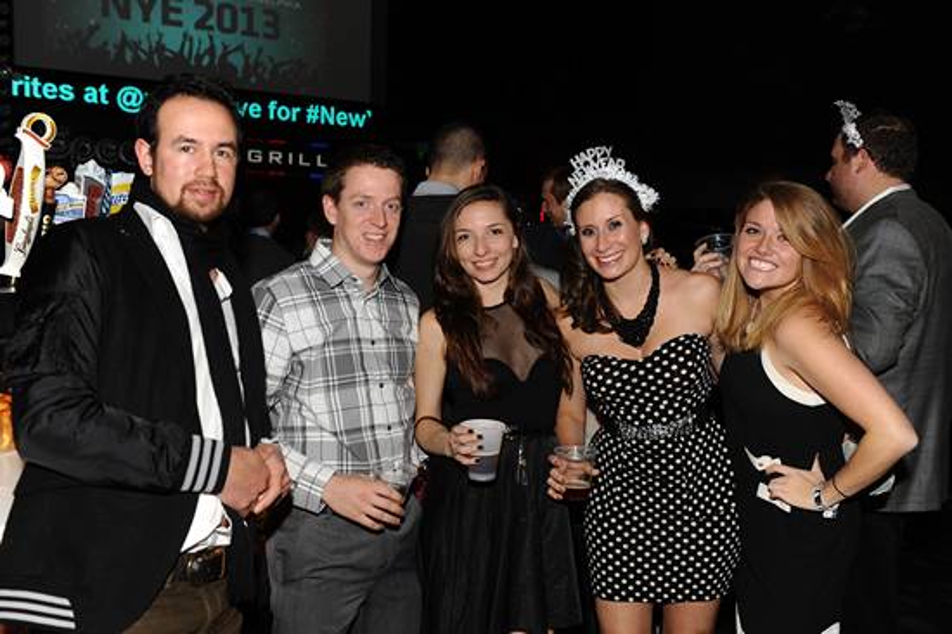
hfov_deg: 54.5
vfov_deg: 37.8
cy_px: 317
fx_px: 925
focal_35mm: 35
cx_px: 476
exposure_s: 1/250
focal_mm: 35
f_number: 4.8
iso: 800
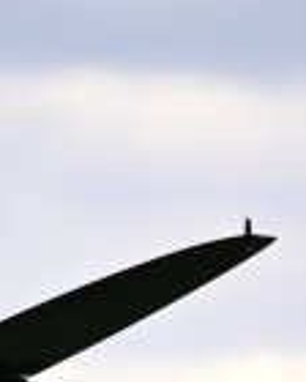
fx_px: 15113
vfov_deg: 1.4
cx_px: 108
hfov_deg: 1.2
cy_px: 450
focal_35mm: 1335
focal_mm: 400
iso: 1250
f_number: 6.3
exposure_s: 1/1600
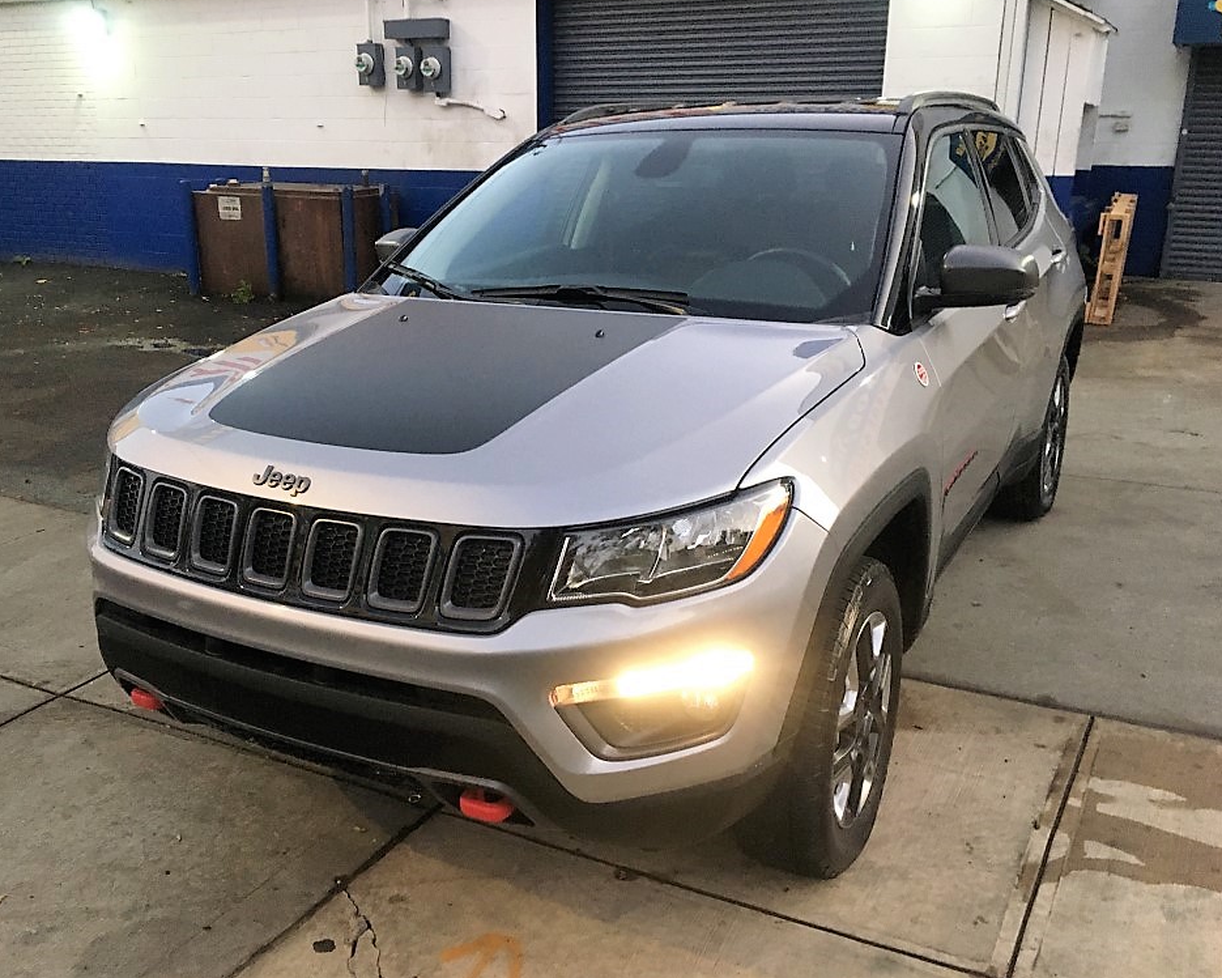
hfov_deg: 57.1
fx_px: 1121
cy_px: 482
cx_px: 578
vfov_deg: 47.1
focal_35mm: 31
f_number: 2.2
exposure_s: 1/30
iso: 160
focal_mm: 4.15
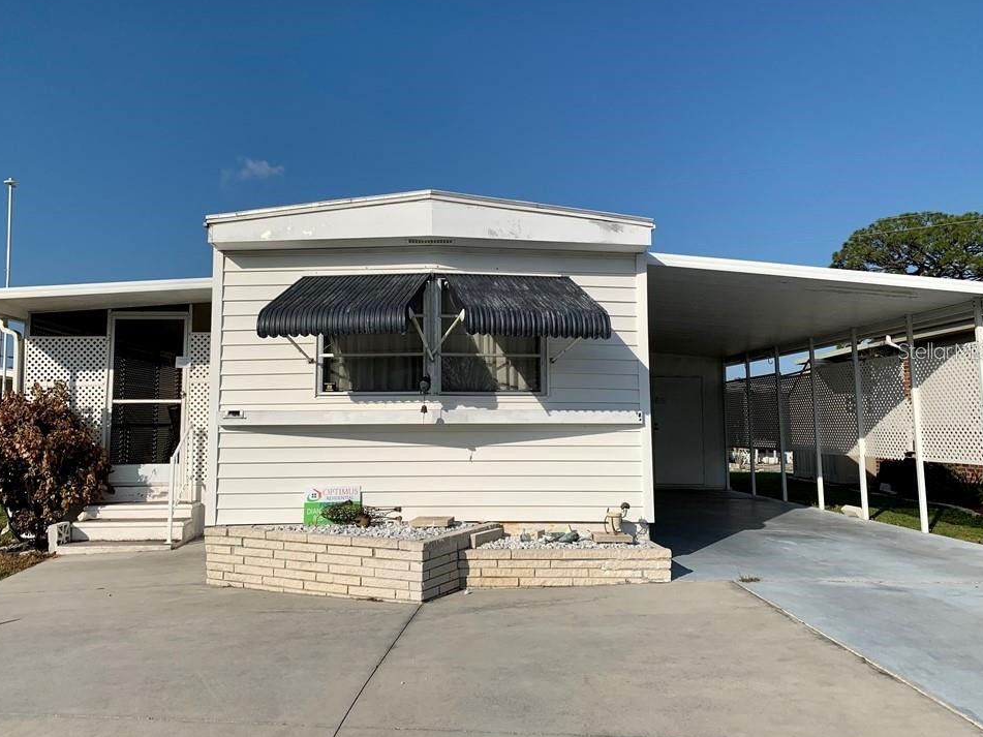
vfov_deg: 49.7
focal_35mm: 28
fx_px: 795
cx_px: 466
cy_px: 350
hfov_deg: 63.4
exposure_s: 1/4673
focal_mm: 4.25
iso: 25
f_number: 1.8
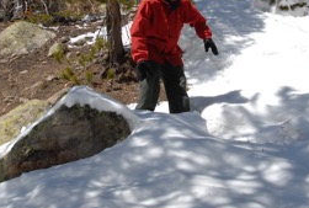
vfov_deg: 21.5
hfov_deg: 31.7
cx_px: 180
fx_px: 542
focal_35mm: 63
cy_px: 54
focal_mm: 24
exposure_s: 1/350
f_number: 11
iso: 250
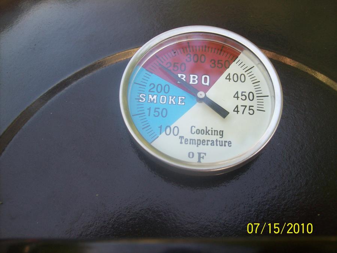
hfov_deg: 51.4
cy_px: 126
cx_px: 168
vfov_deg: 39.6
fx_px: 350
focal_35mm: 36
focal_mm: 6
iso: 80
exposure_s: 1/180
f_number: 2.7
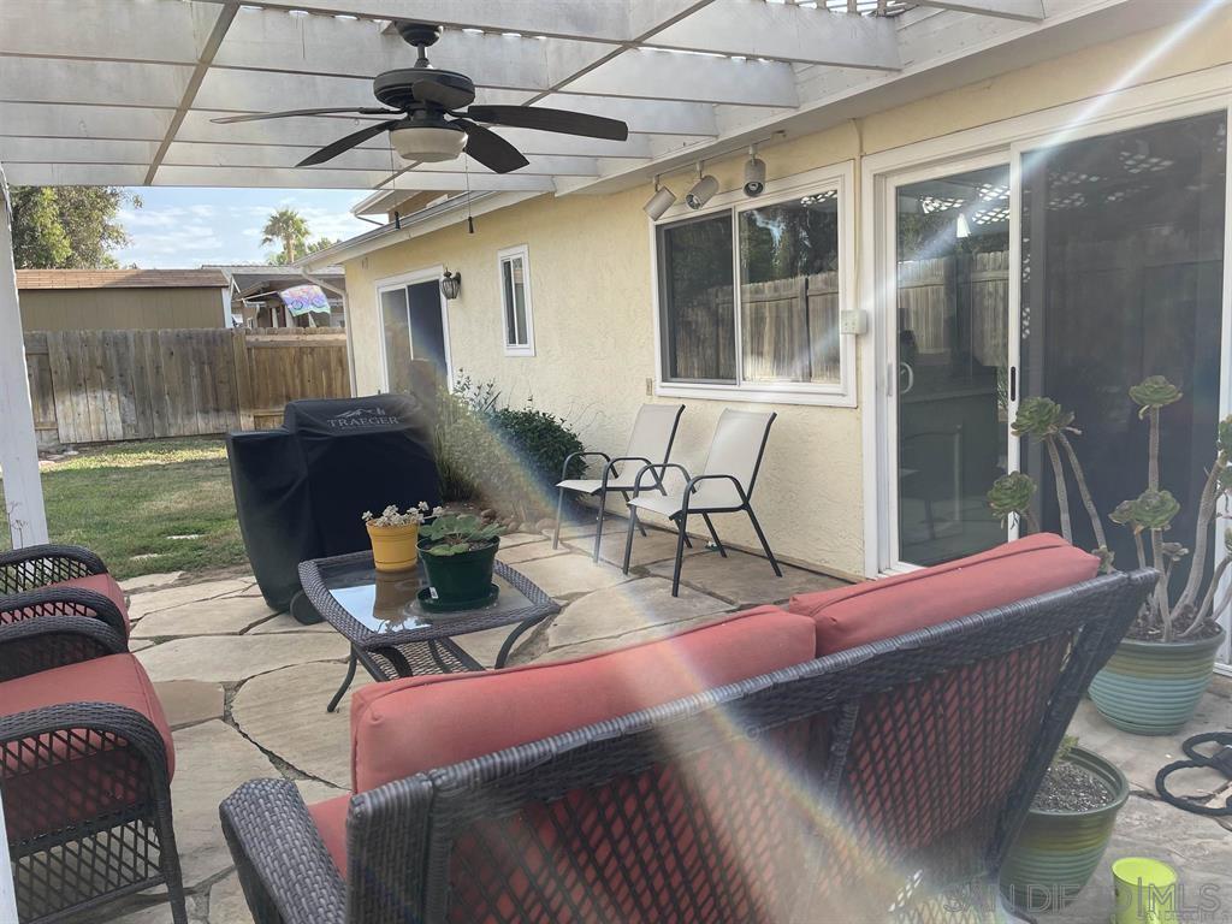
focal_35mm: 26
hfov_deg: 67.3
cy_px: 462
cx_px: 616
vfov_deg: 53.1
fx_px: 925
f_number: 1.6
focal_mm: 4.2
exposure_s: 1/729
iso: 32
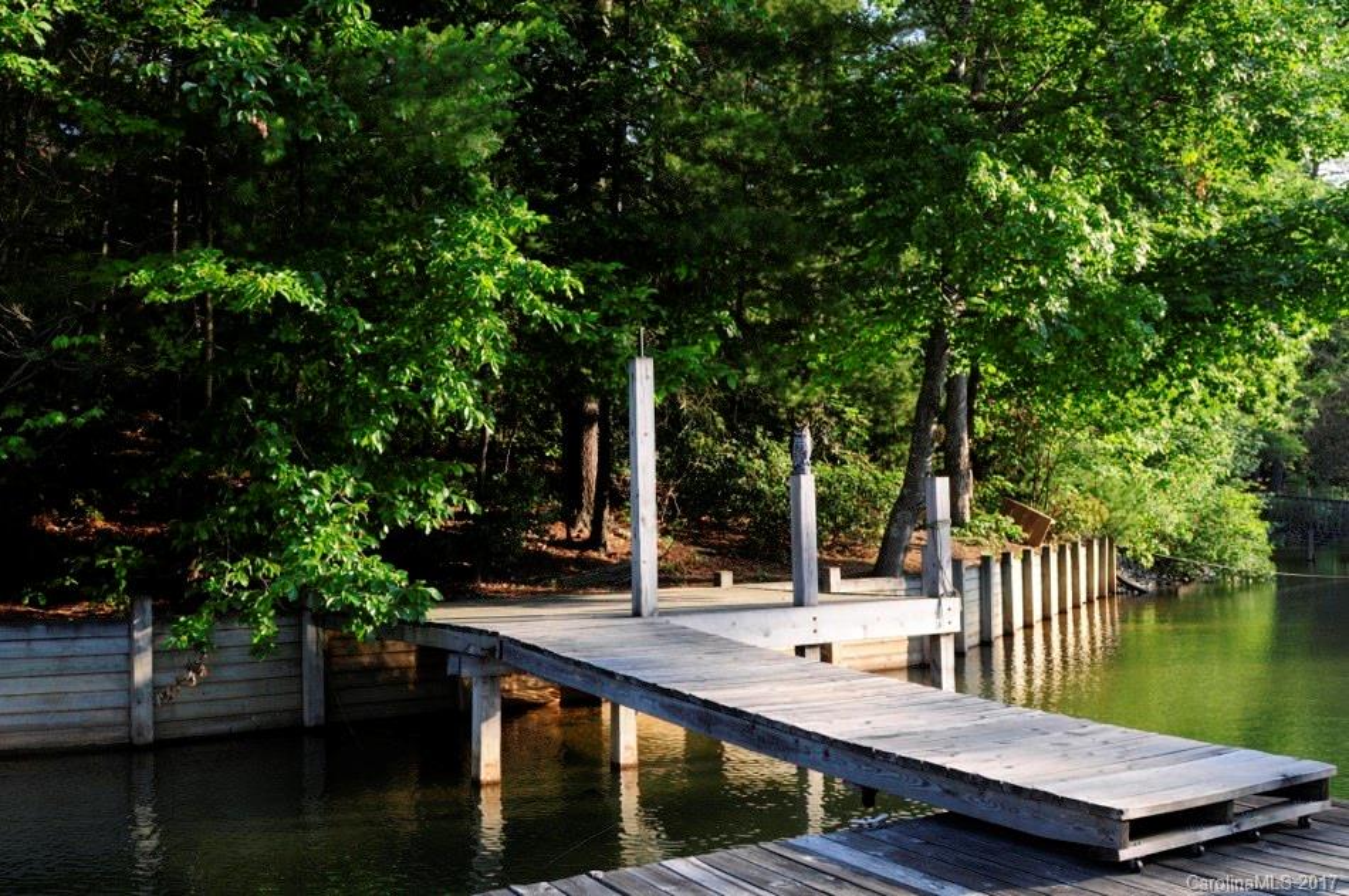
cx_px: 674
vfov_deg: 36.8
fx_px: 1347
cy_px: 448
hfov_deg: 53.2
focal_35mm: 36
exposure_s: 1/100
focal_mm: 24
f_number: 8
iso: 200
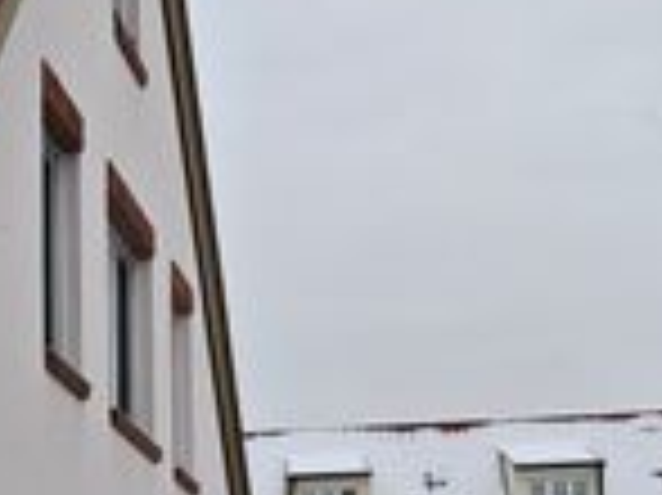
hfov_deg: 19.1
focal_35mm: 94
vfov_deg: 15.2
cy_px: 590
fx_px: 1796
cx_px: -225
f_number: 1.62
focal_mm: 6.55
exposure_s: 1/560
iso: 50
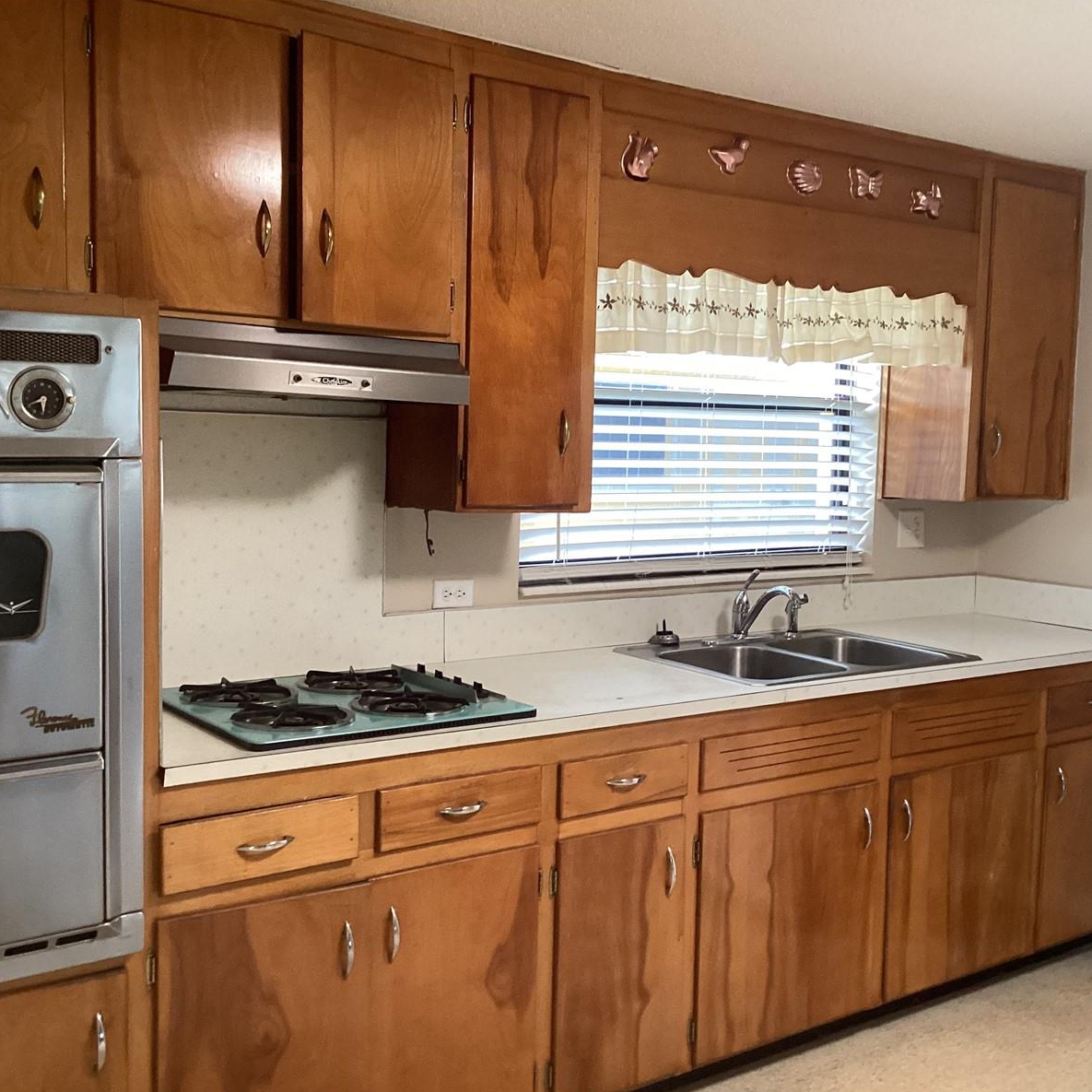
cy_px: 548
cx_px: 540
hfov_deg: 44.9
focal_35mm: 37
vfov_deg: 44.9
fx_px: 1321
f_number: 2.4
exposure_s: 1/60
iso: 250
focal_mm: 3.3
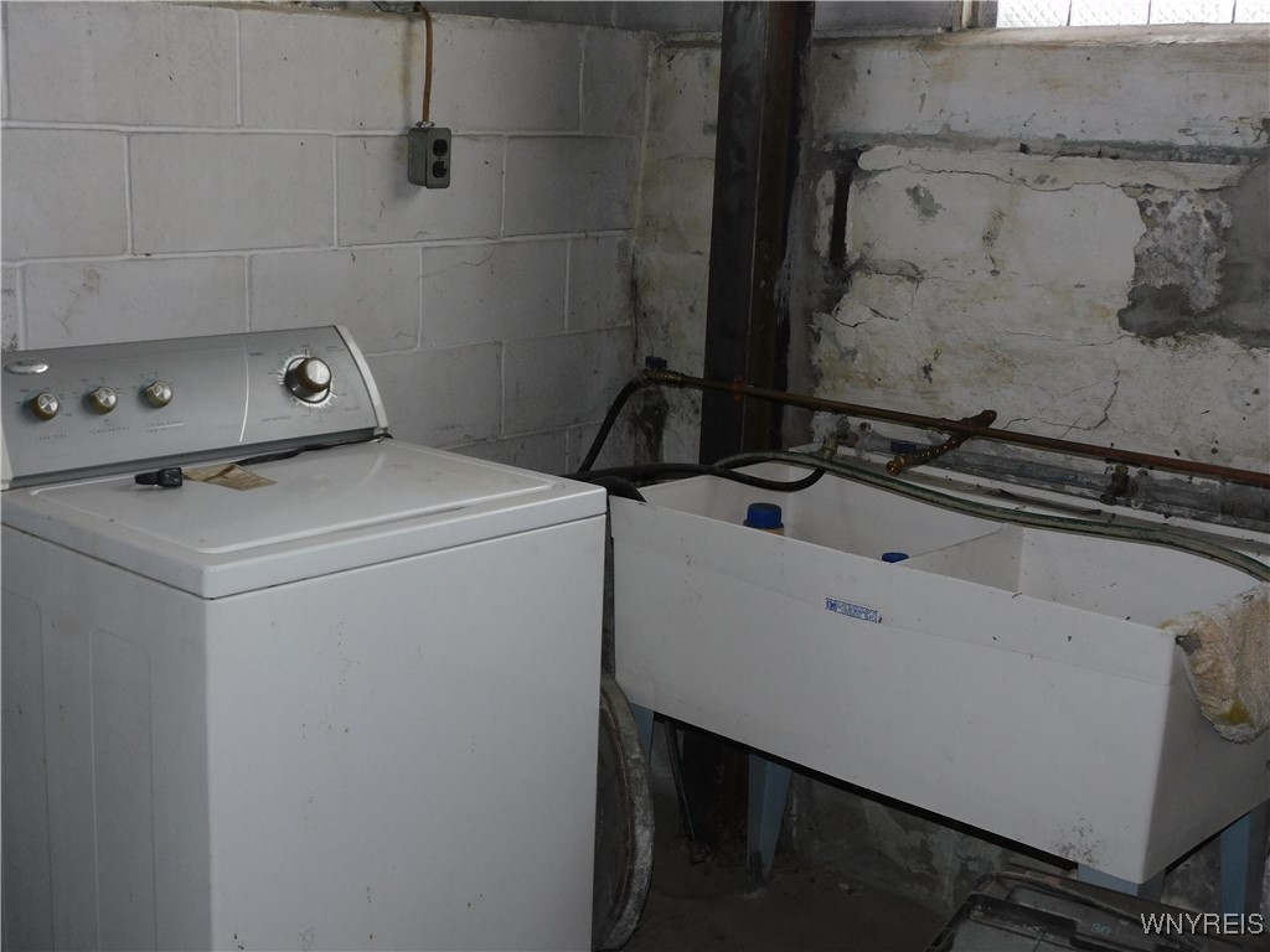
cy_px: 476
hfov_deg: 42.1
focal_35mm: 45
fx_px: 1651
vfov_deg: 32.2
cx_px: 635
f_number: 4
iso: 200
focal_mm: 8.1
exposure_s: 1/30
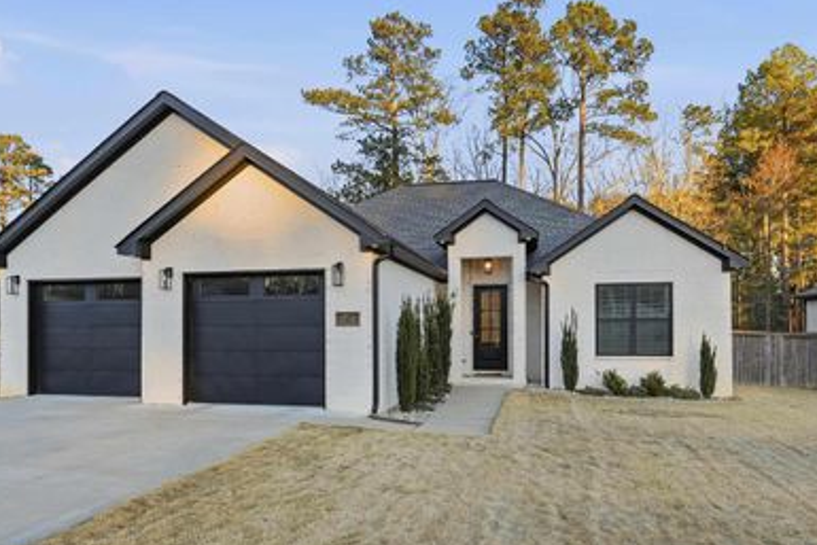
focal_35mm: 26
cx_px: 386
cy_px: 316
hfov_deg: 69.3
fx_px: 590
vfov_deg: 49.4
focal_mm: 20
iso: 250
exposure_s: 1/200
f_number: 9
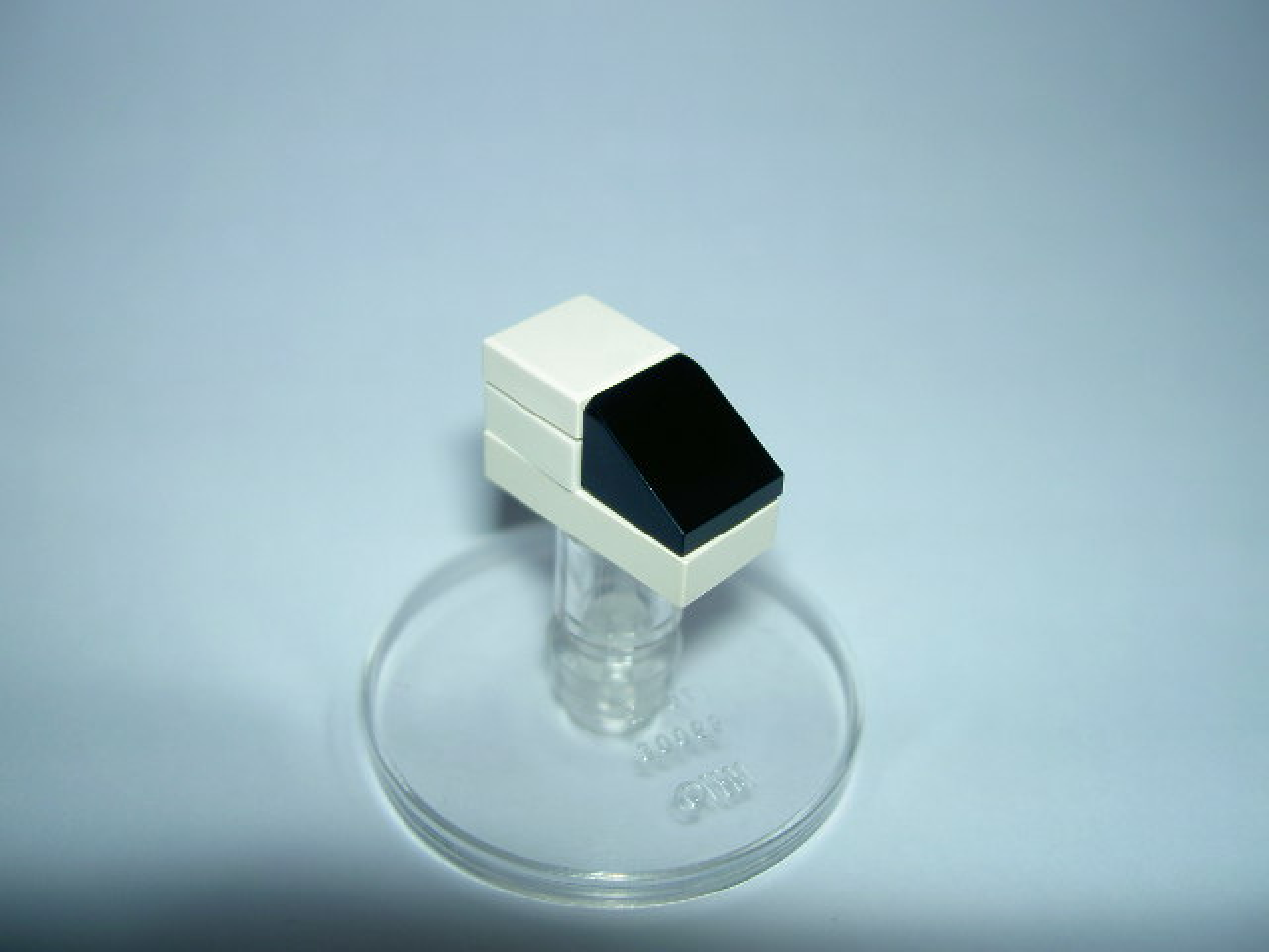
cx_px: 634
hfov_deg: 47.9
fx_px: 1430
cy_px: 476
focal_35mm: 39
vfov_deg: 36.8
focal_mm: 8
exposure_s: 1/59.5
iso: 100
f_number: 2.8
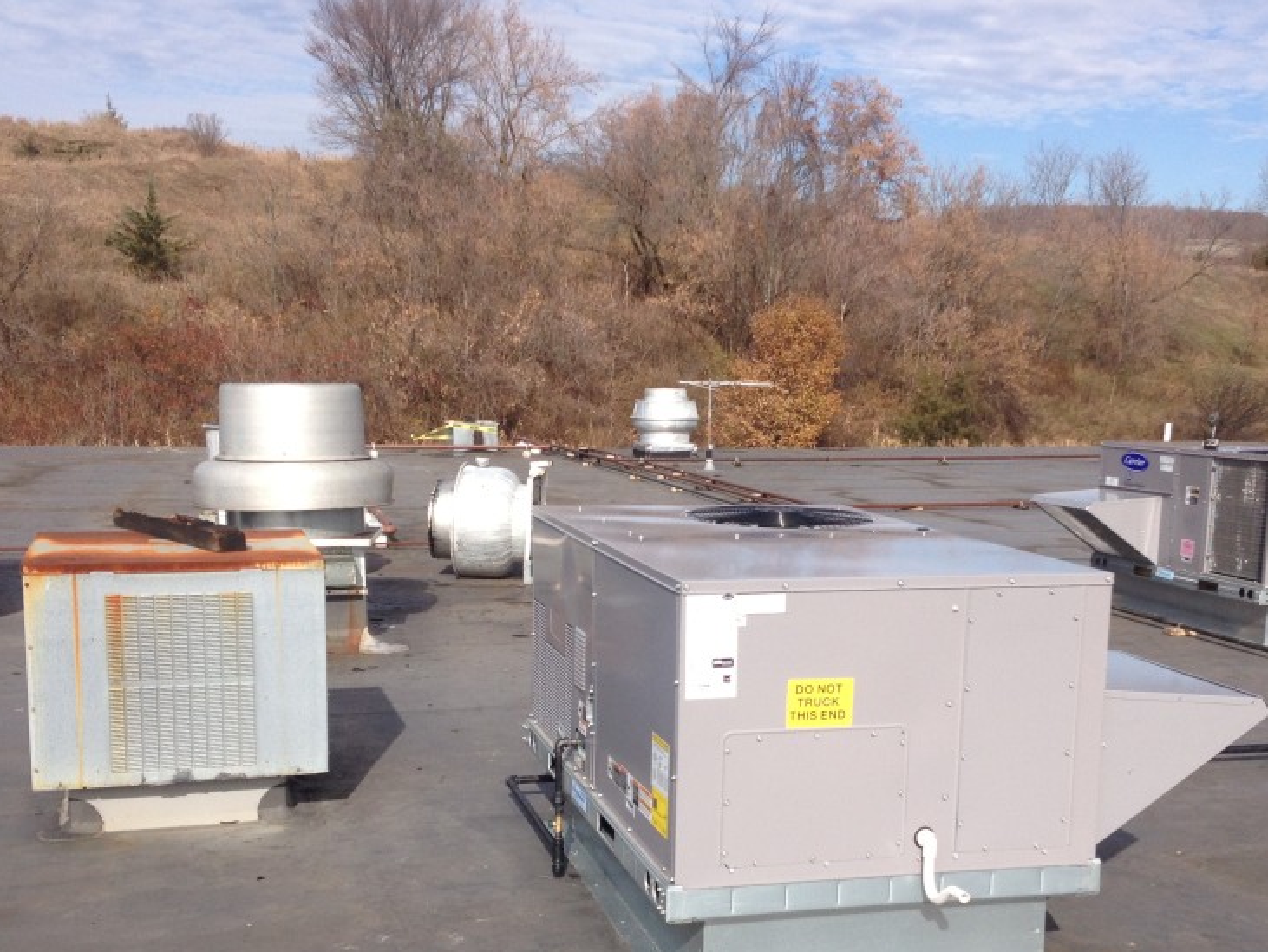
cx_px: 687
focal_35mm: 49
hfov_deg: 38.9
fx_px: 1796
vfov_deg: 29.5
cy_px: 636
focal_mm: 4.28
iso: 50
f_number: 2.4
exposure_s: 1/1972
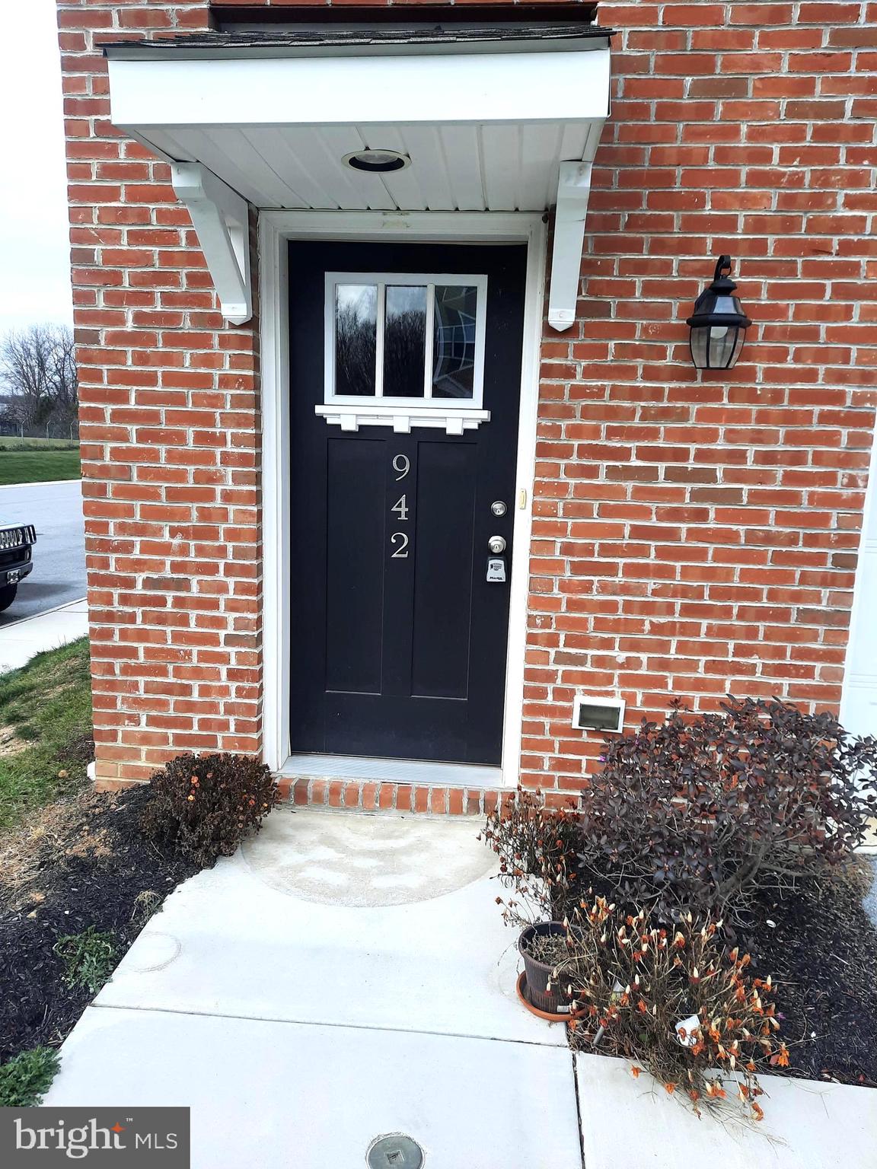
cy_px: 584
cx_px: 438
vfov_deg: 69.4
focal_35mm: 25
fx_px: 845
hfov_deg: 54.9
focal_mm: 4.6
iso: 32
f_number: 2
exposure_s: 1/415
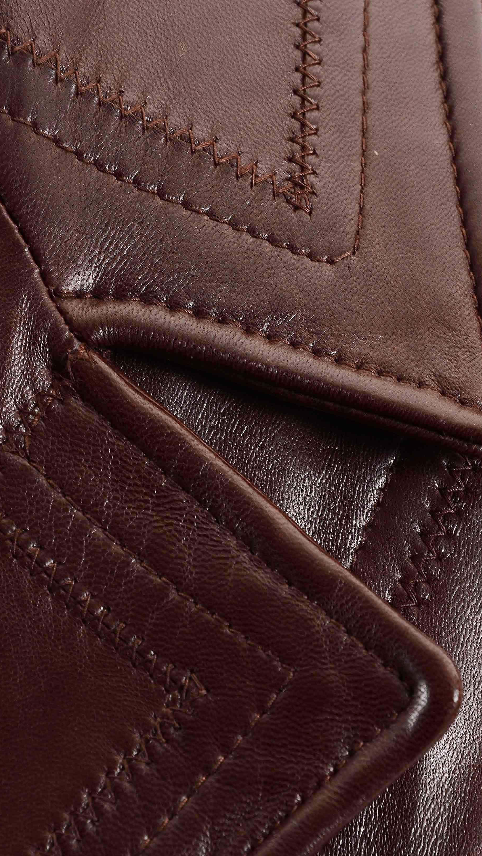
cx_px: 288
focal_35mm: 249
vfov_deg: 8.7
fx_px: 5651
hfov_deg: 4.9
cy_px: 428
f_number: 8
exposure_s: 1/80
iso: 160
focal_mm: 105
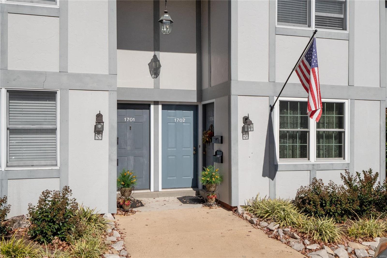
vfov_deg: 36.9
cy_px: 129
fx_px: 387
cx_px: 194
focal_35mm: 36
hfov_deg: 53.1
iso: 400
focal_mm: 18
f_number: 9
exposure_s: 1/2000
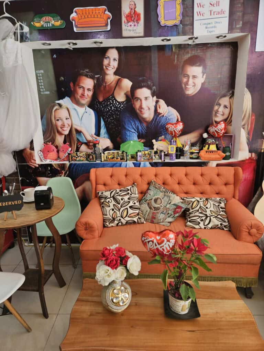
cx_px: 132
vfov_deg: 73.9
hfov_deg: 58.9
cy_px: 176
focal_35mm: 23
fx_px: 234
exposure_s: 1/120
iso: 100
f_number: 1.8
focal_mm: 5.4
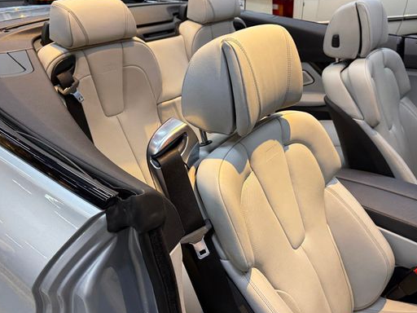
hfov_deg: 59.9
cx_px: 227
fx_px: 361
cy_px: 165
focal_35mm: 30
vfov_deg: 46.8
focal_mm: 6.76
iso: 200
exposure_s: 1/120
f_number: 1.78
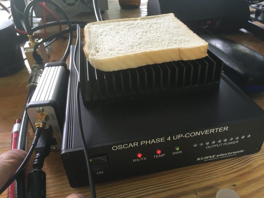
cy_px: 99
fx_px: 221
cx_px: 132
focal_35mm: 29
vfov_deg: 48.3
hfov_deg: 61.6
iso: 40
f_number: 2.2
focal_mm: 4.15
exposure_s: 1/33
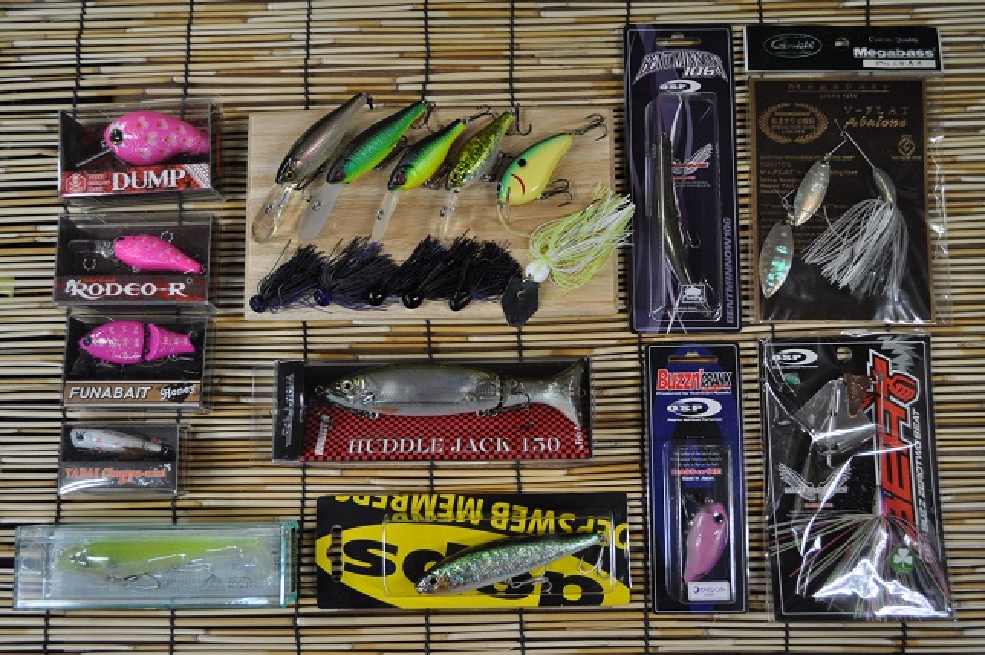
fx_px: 984
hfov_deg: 53.2
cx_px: 492
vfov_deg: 36.8
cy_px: 328
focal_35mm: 36
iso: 720
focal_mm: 24
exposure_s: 1/60
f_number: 4
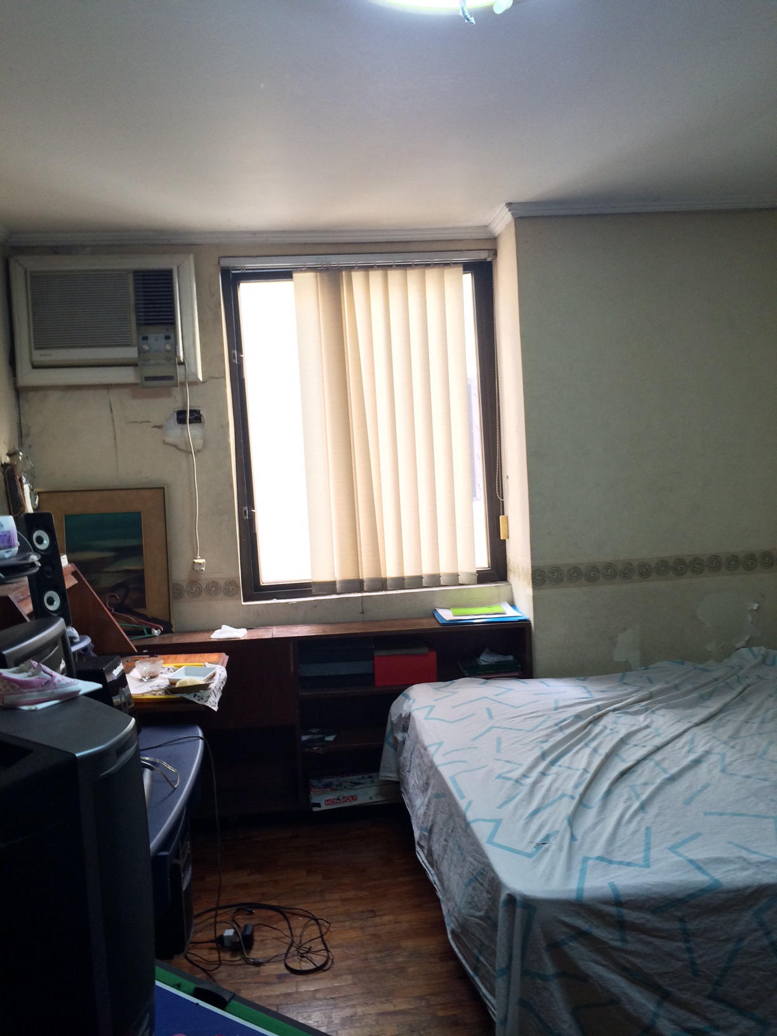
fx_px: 898
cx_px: 388
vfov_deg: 60.0
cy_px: 518
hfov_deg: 46.8
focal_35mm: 30
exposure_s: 1/30
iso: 100
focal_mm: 4.12
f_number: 2.2
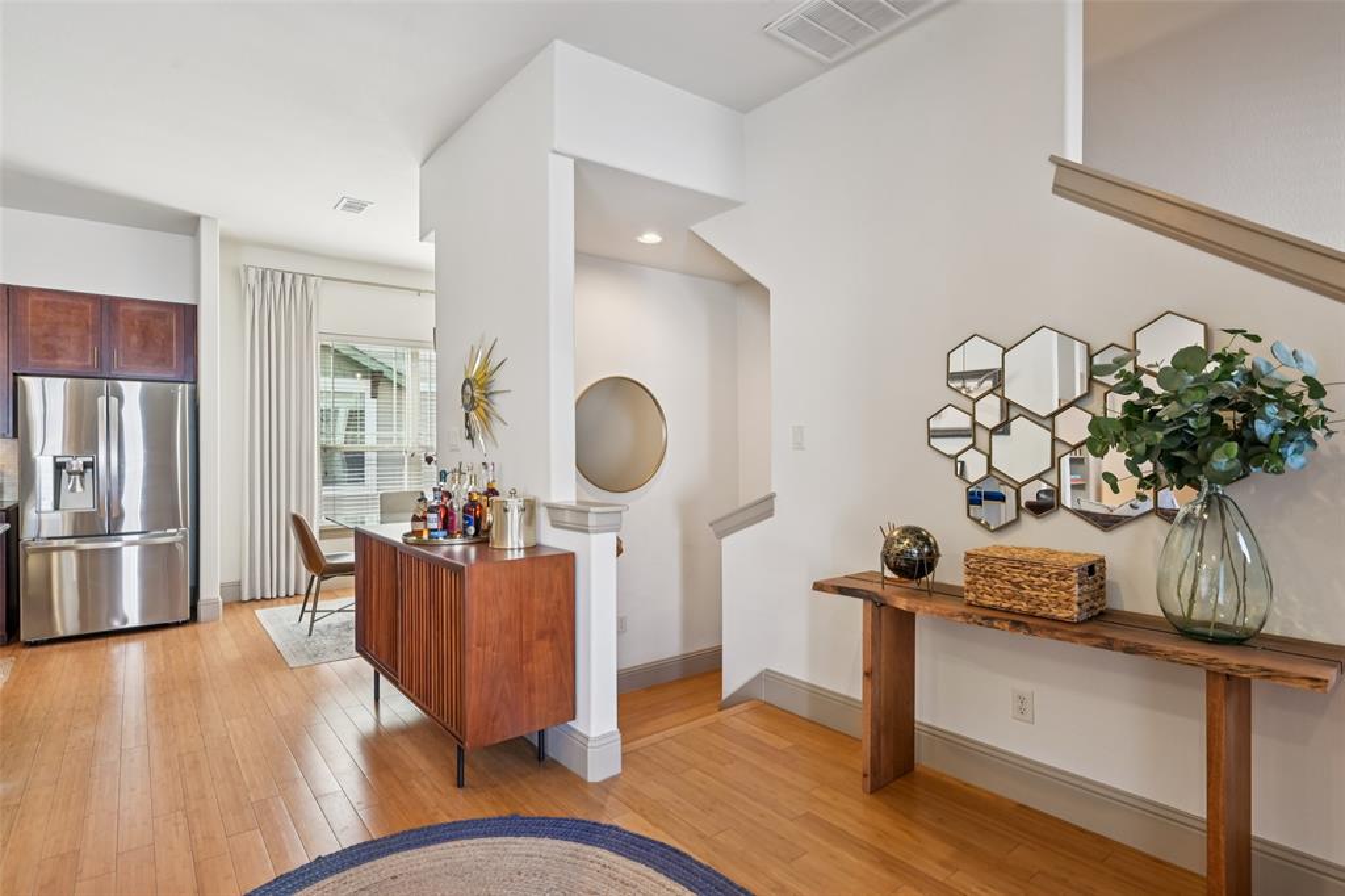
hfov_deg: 90.0
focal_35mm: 18
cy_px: 448
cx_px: 672
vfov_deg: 67.3
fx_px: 672
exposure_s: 1/10
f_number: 8
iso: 400
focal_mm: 18
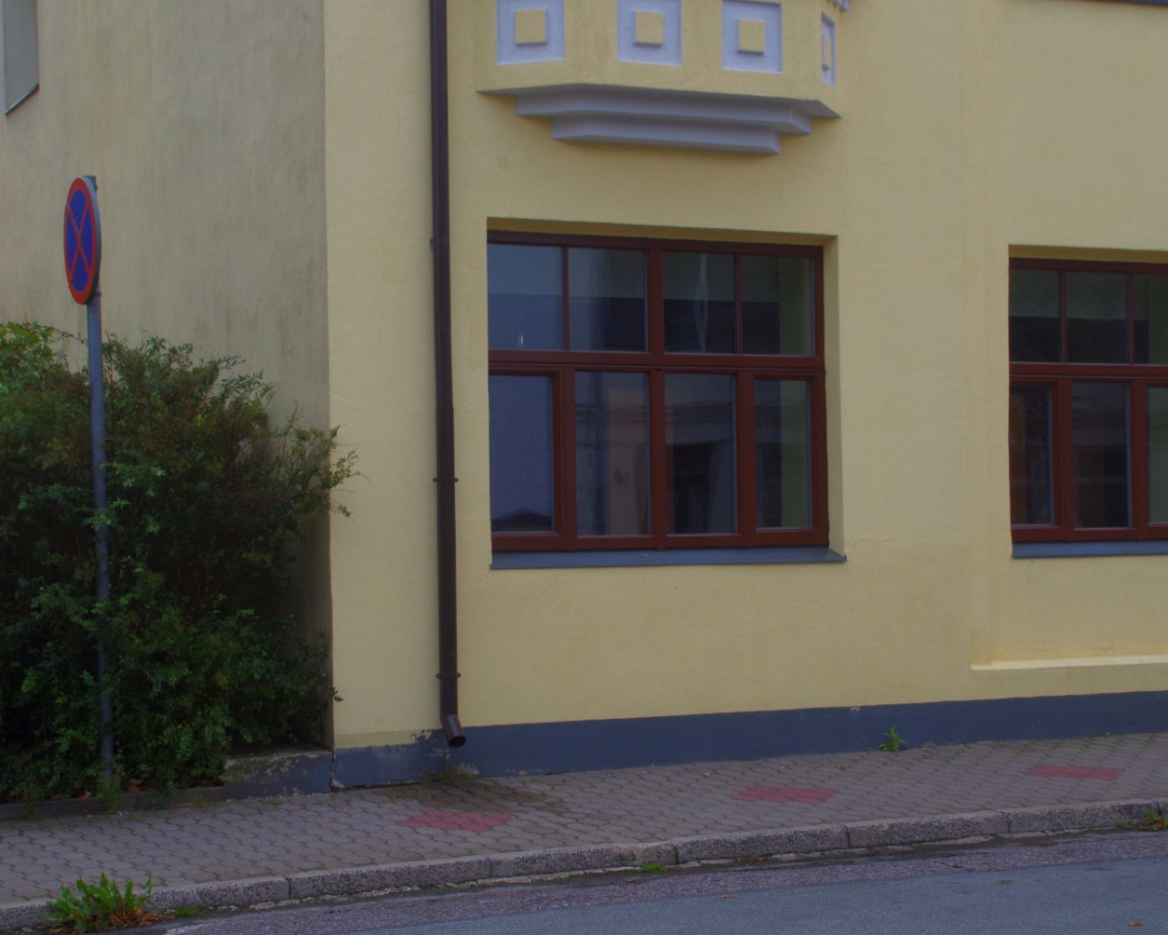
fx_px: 2523
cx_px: 570
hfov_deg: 26.1
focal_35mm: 73
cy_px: 465
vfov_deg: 21.0
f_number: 11
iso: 250
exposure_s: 1/80
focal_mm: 40
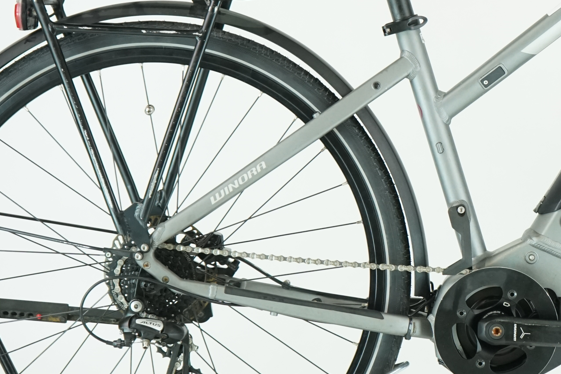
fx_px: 2275
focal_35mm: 146
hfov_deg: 13.9
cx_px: 543
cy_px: 96
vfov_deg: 9.4
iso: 1600
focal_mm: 62
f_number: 5.6
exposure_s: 1/200
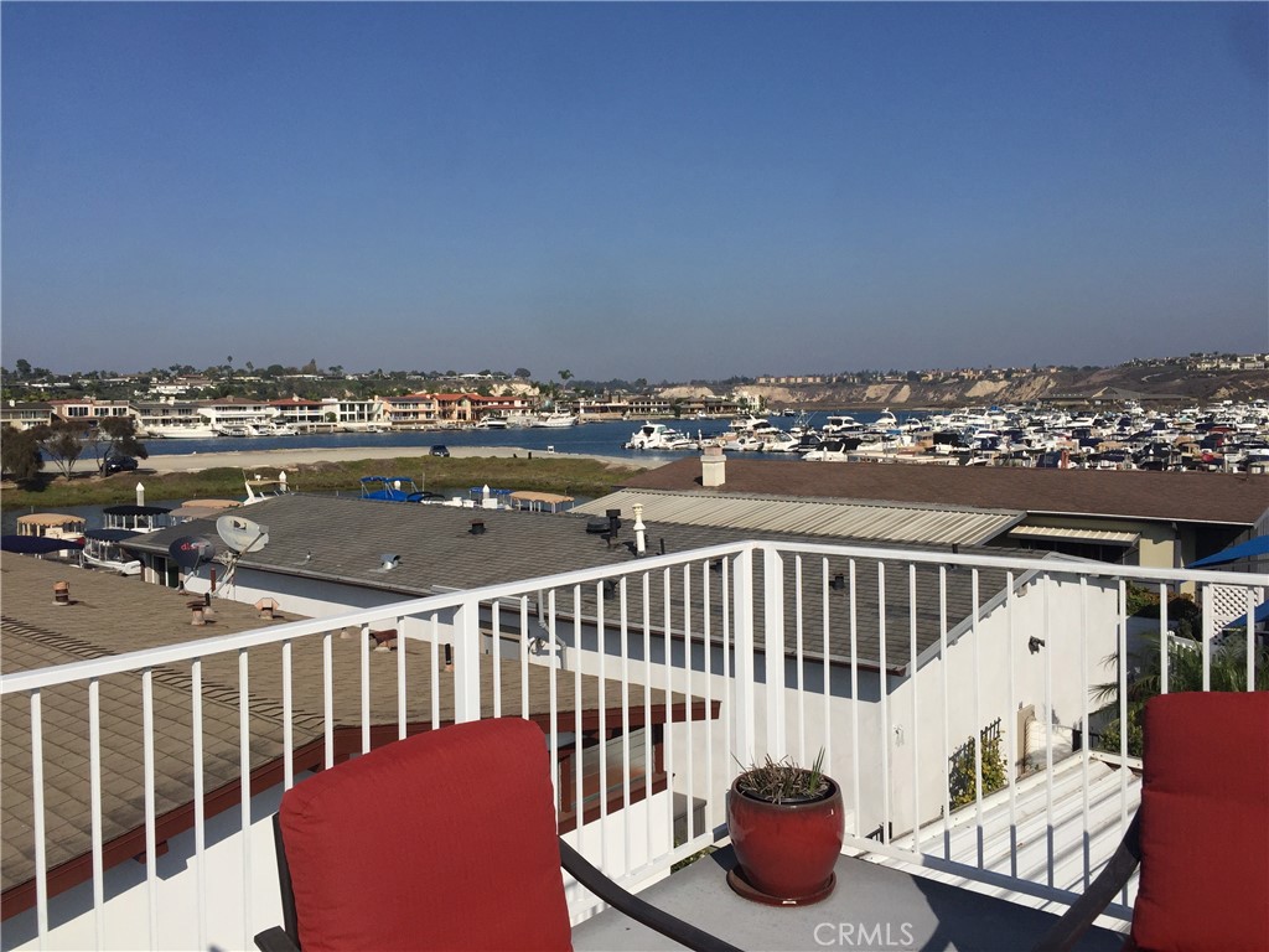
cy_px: 476
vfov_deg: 48.2
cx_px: 634
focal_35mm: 29
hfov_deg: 61.7
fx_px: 1063
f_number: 2.2
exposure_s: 1/5650
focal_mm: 4.15
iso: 32
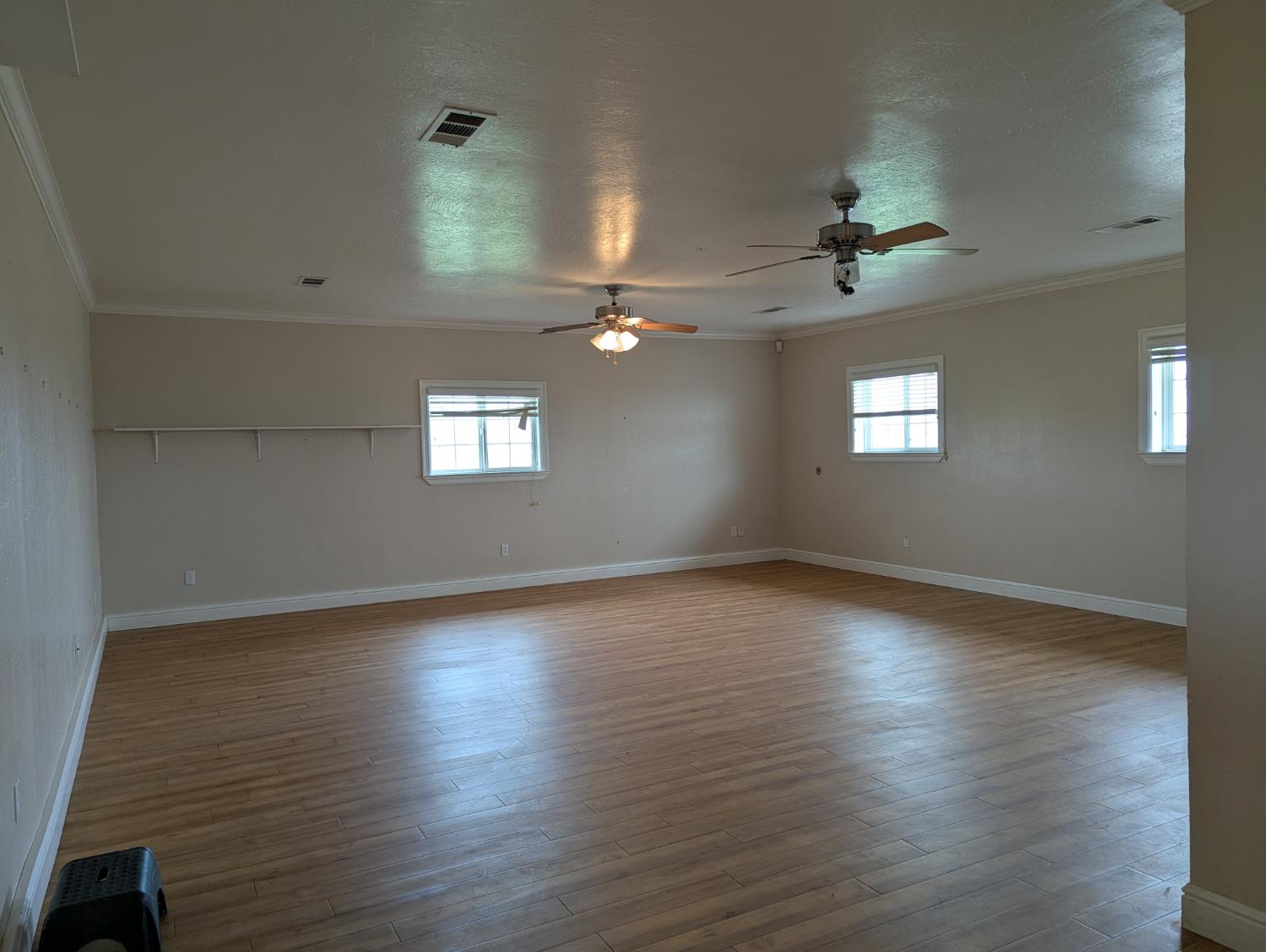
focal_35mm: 24
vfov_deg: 56.9
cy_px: 476
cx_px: 633
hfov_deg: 71.5
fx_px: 879
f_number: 1.85
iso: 92
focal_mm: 6.81
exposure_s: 1/40
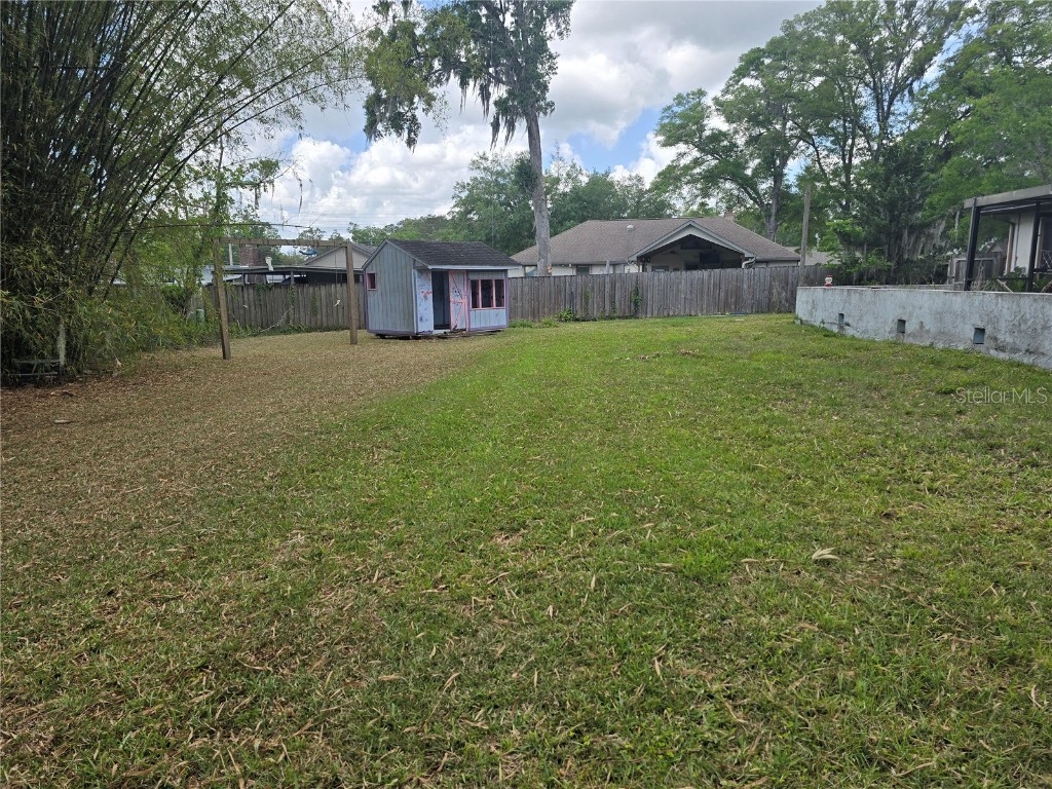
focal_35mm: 23
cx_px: 526
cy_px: 394
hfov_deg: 73.9
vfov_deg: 58.9
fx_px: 699
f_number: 1.7
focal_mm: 6.3
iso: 12
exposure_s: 1/590
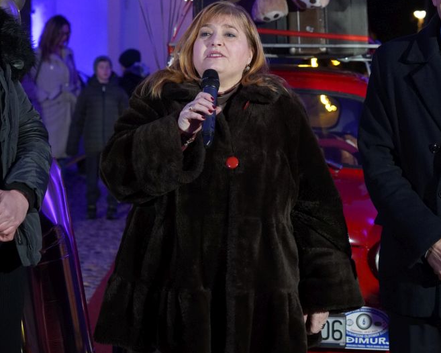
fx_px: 1384
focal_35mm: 106
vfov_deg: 14.5
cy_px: 109
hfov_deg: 18.1
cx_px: 221
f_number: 3.5
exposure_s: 1/100
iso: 2000
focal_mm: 50
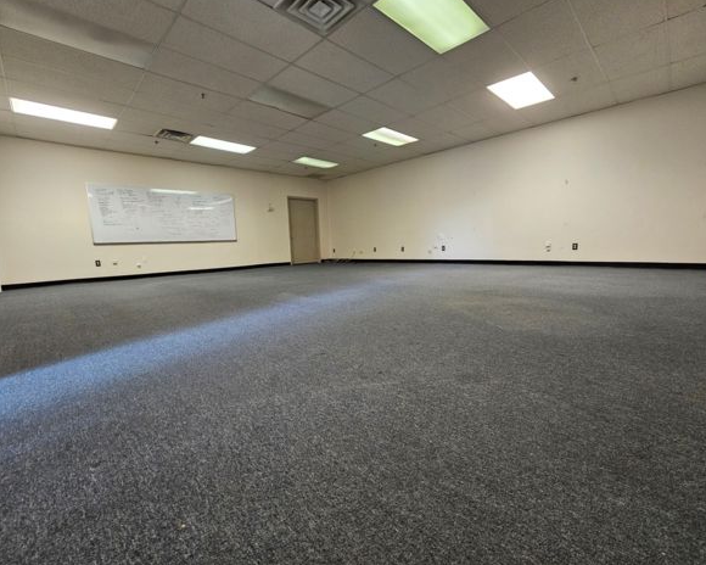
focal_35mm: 14
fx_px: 293
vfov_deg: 88.0
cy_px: 276
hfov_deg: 100.7
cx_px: 347
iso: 320
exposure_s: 1/40
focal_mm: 2.2
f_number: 2.2
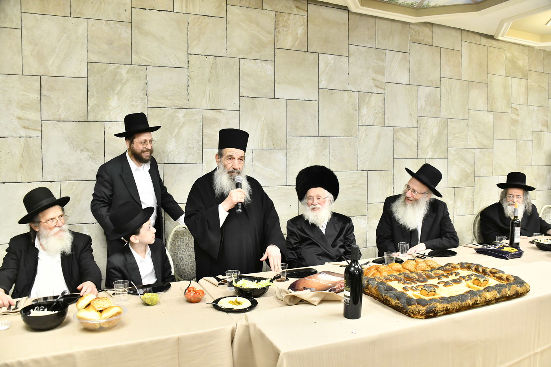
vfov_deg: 46.4
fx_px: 428
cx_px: 276
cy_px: 184
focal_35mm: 28
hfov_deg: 65.5
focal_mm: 28
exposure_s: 1/160
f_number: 5.6
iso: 2000
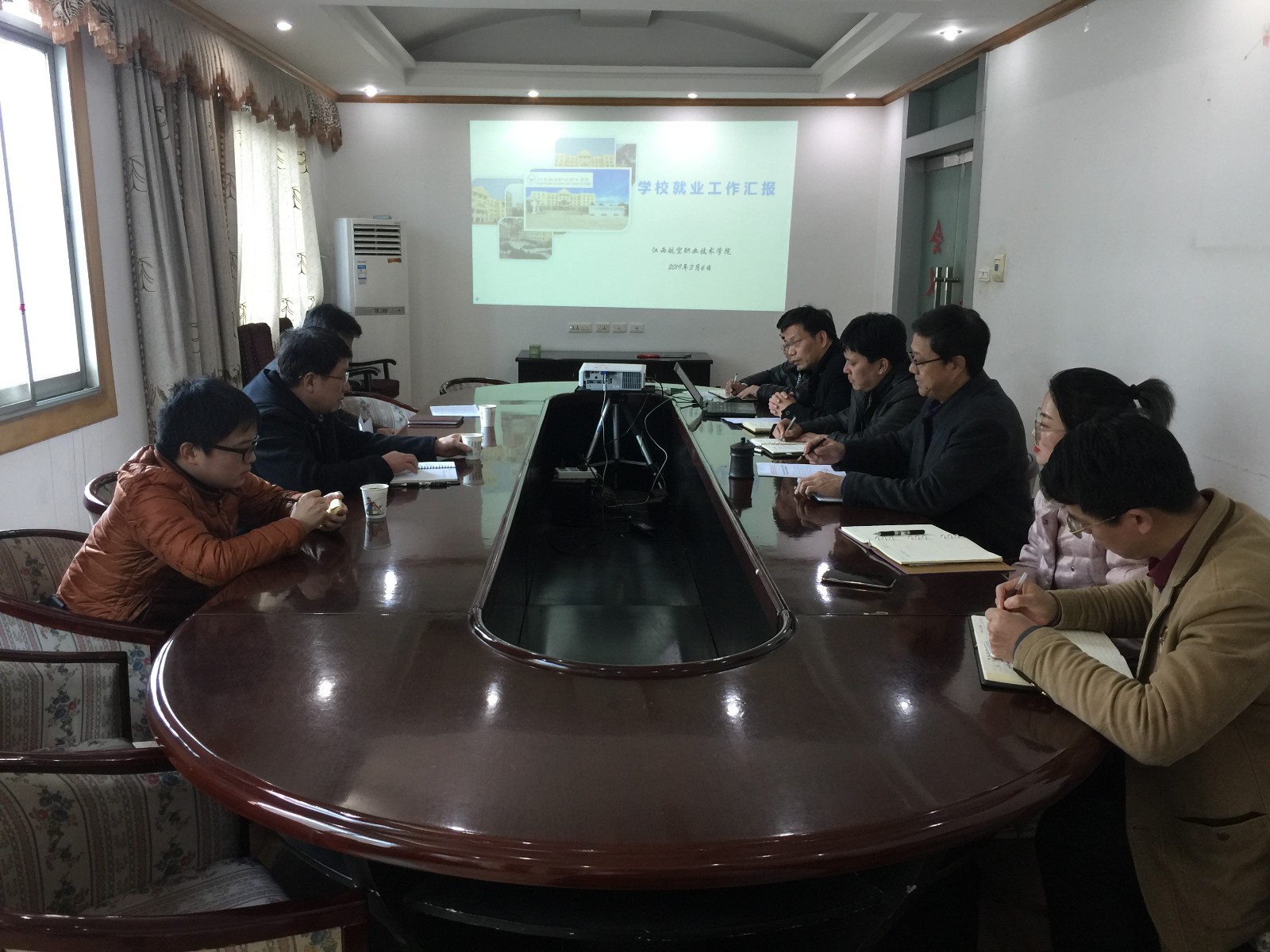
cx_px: 635
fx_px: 1064
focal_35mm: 29
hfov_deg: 61.7
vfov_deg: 48.2
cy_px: 476
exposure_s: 1/17
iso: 50
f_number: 2.2
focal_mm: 4.15
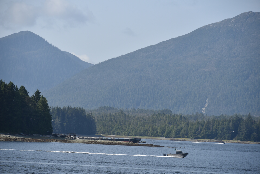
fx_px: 1372
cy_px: 87
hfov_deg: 10.8
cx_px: 130
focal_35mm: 190
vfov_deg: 7.2
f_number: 7.1
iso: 100
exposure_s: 1/400
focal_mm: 190
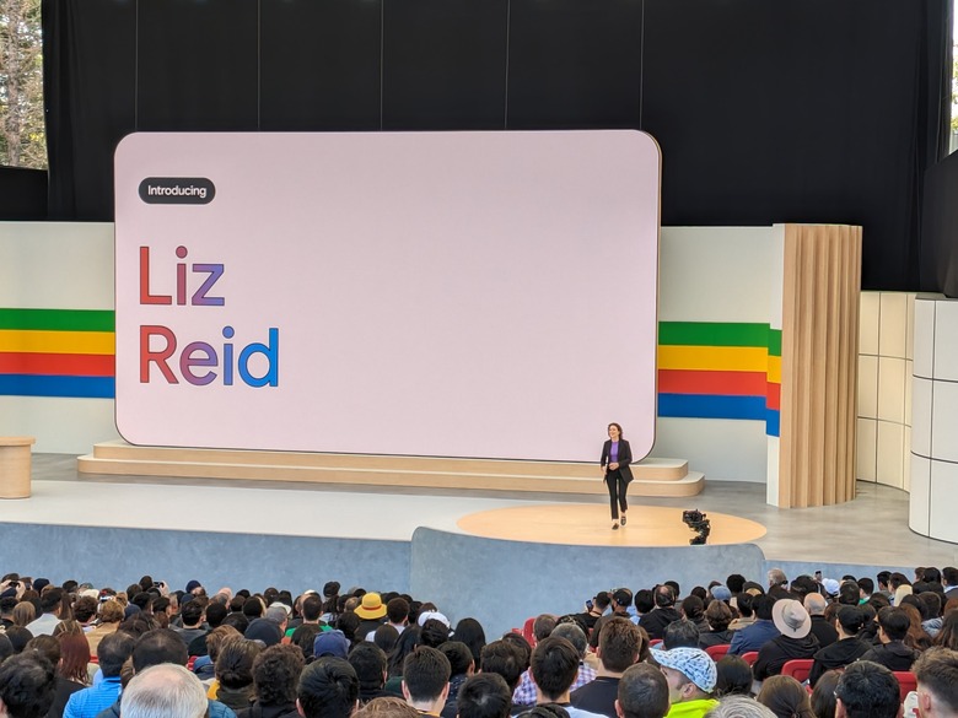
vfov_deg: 29.7
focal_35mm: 49
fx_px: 1356
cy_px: 359
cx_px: 479
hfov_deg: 38.9
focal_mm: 4.53
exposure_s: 1/518
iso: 56
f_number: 1.7
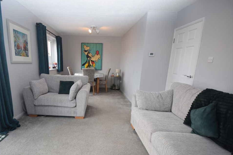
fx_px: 117
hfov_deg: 88.9
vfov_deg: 67.0
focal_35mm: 18
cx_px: 94
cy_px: 91
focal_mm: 10
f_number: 4.5
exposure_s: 1/80
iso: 400
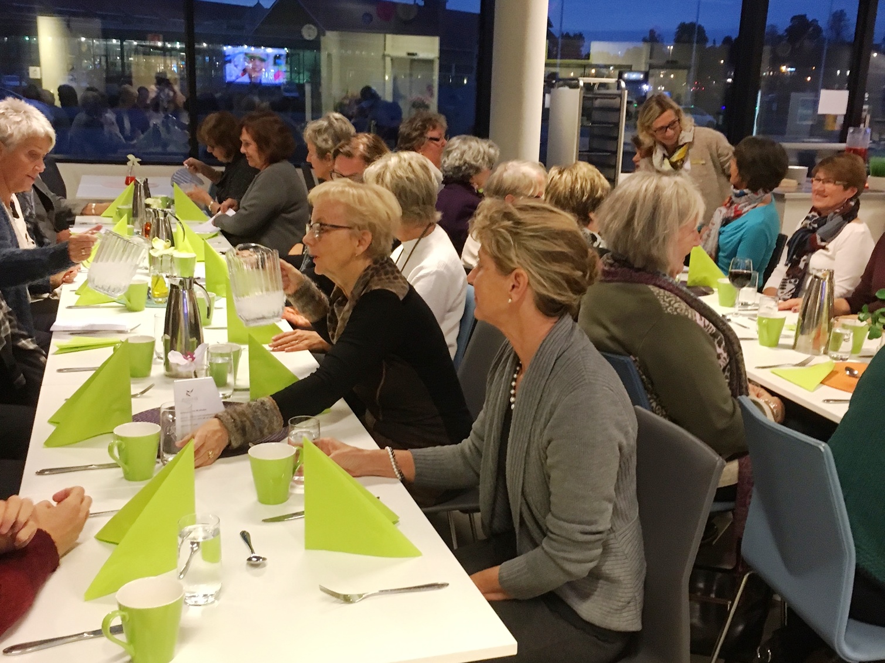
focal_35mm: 29
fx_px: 741
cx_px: 442
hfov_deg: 61.7
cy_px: 332
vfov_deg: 48.2
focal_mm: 4.15
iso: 200
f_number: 2.2
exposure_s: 1/33
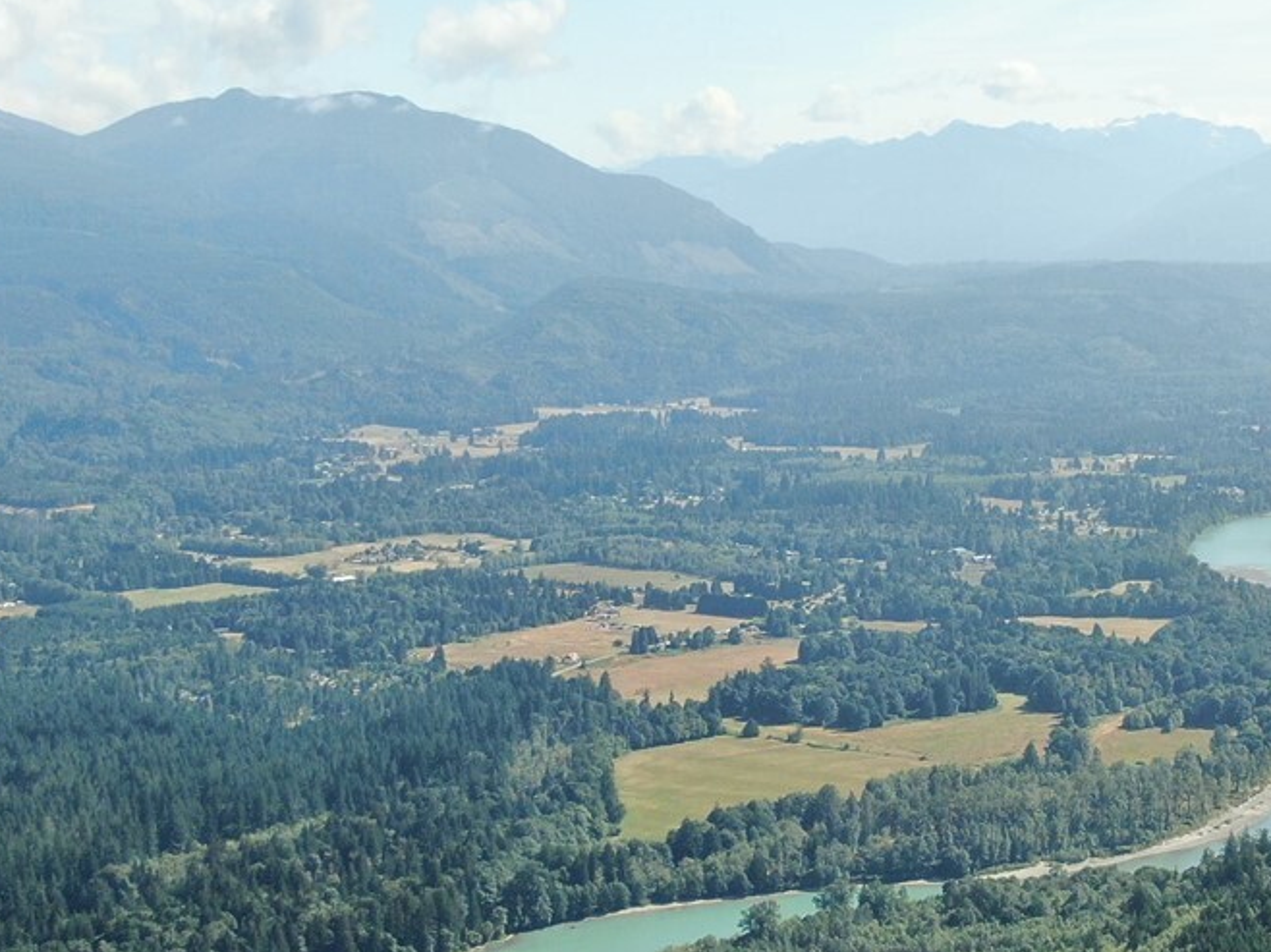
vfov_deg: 20.1
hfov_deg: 26.5
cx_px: 871
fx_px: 2679
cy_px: 535
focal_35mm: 73
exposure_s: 1/240
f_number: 3.1
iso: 100
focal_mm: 5.22
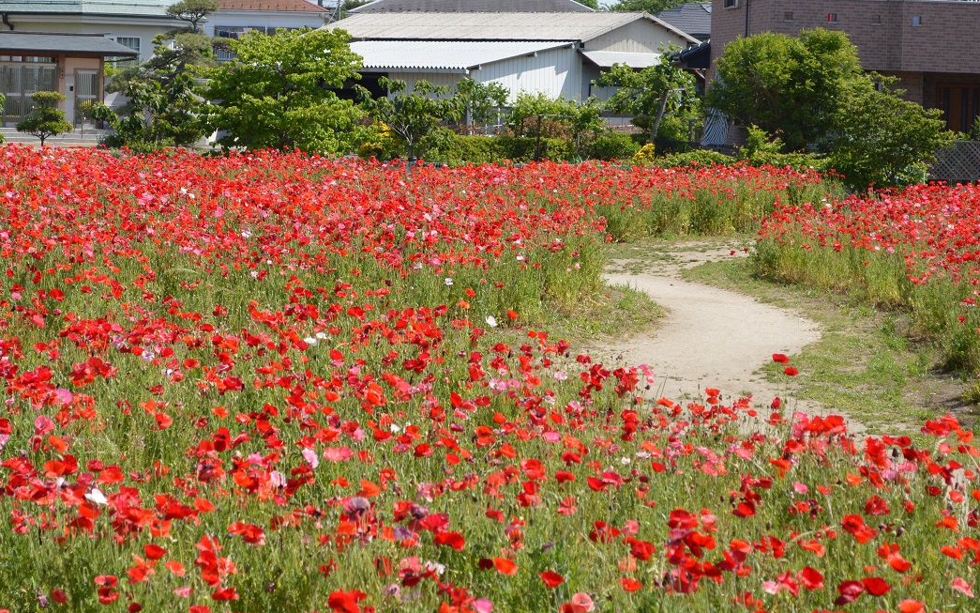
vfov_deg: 11.3
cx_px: 388
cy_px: 243
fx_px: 3090
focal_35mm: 116
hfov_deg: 18.0
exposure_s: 1/1000
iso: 400
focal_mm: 55
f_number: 6.3
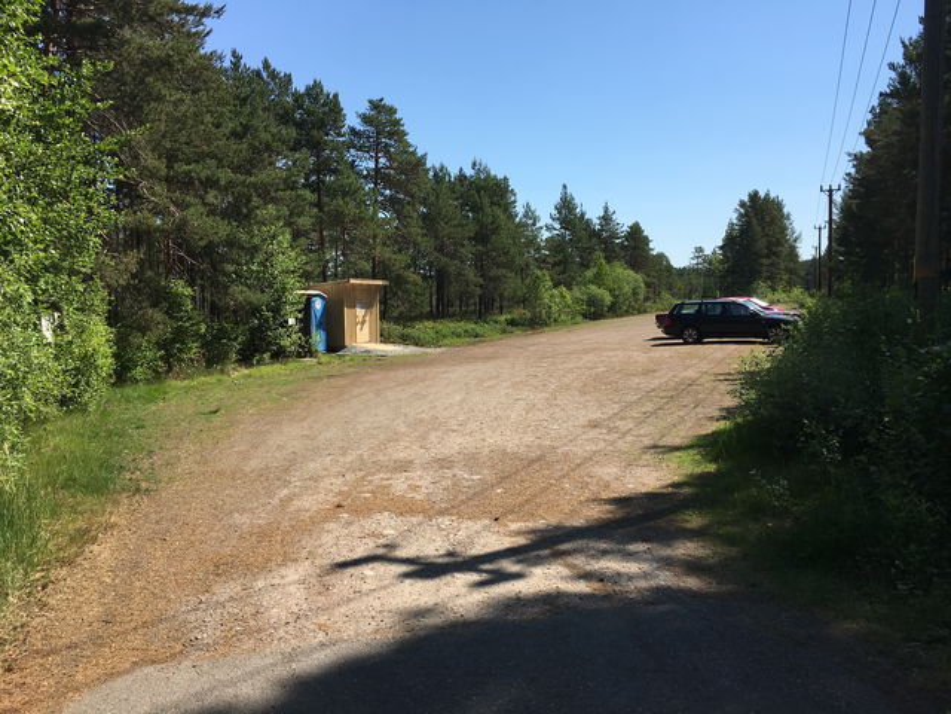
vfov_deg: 48.2
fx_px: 797
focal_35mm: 29
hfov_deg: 61.7
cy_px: 357
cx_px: 476
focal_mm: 4.15
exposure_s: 1/1876
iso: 25
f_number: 2.2
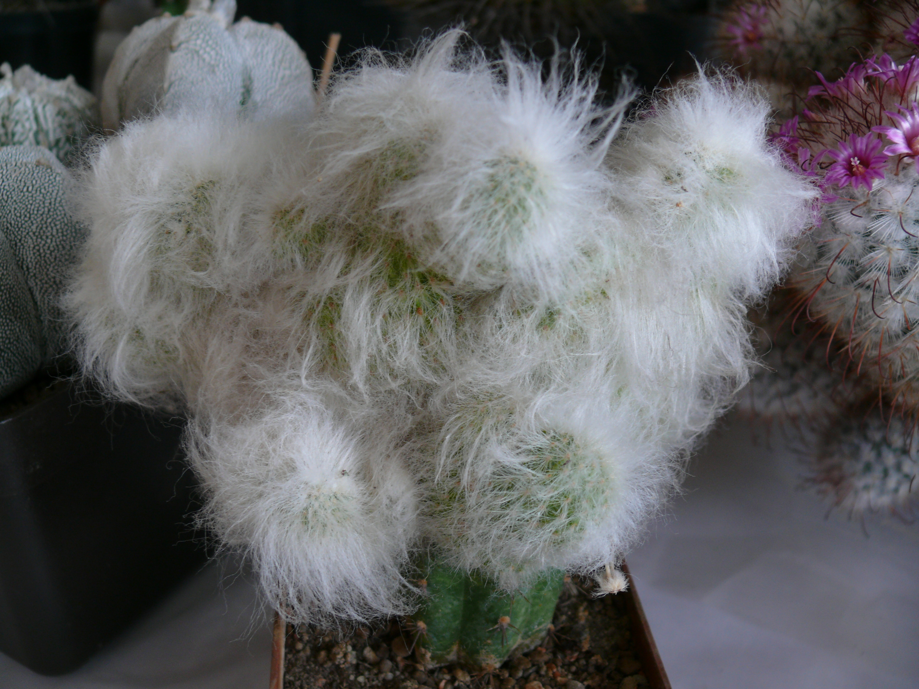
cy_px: 344
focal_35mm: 35
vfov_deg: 40.7
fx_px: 929
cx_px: 460
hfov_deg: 52.6
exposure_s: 1/50
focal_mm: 7.4
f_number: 2.8
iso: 100
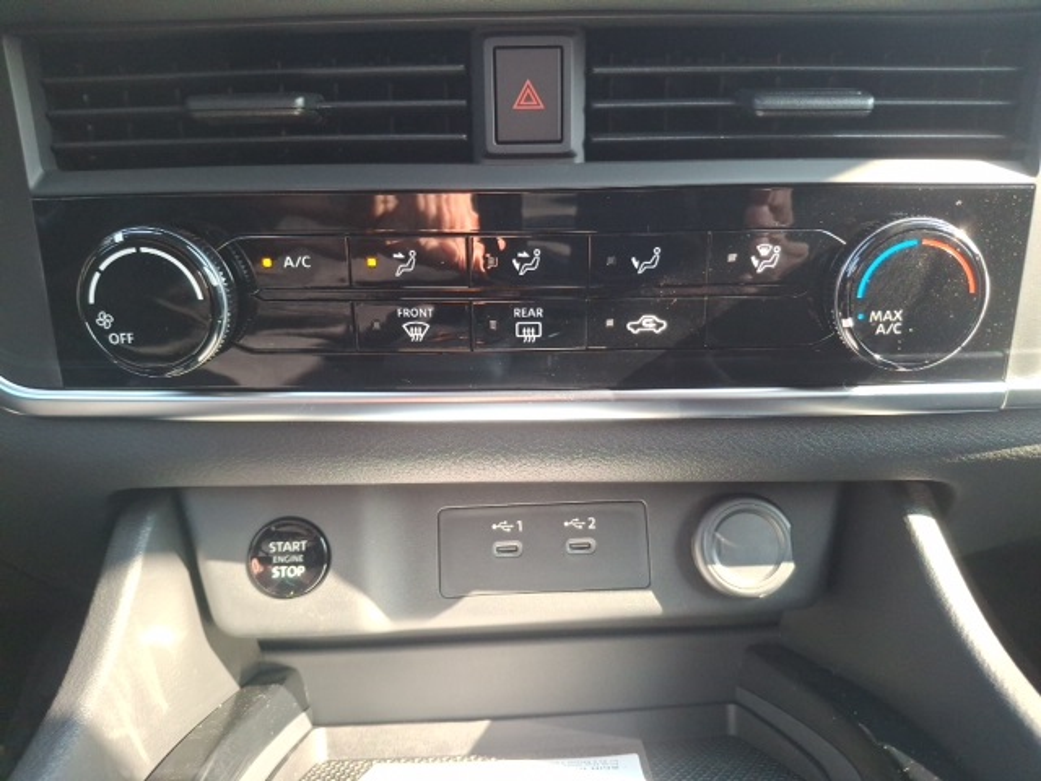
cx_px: 520
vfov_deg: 54.9
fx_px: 752
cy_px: 390
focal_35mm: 25
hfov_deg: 69.4
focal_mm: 4.69
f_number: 1.8
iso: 135
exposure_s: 1/120
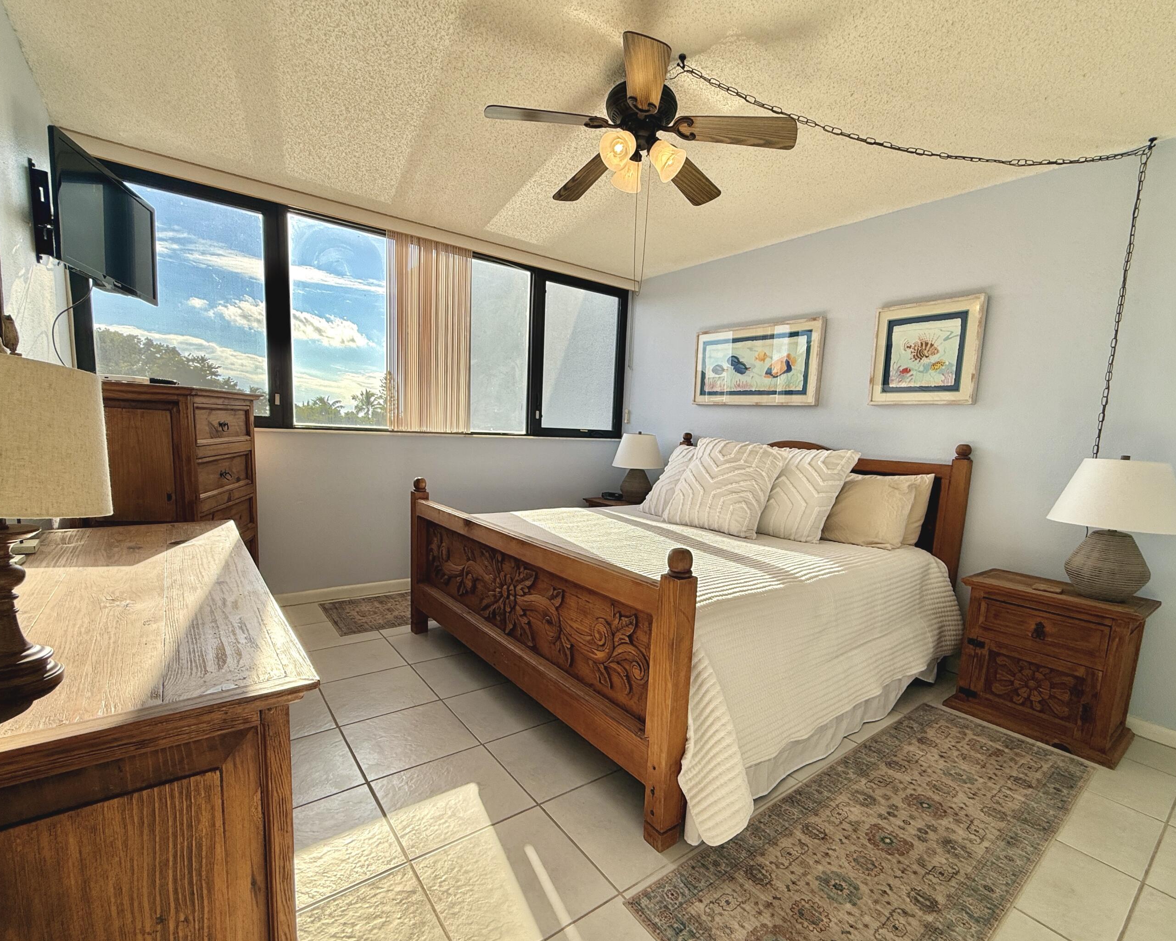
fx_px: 557
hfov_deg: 93.1
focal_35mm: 16
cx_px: 611
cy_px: 508
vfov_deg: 80.2
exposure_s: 1/419
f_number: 2.2
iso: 50
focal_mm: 2.22
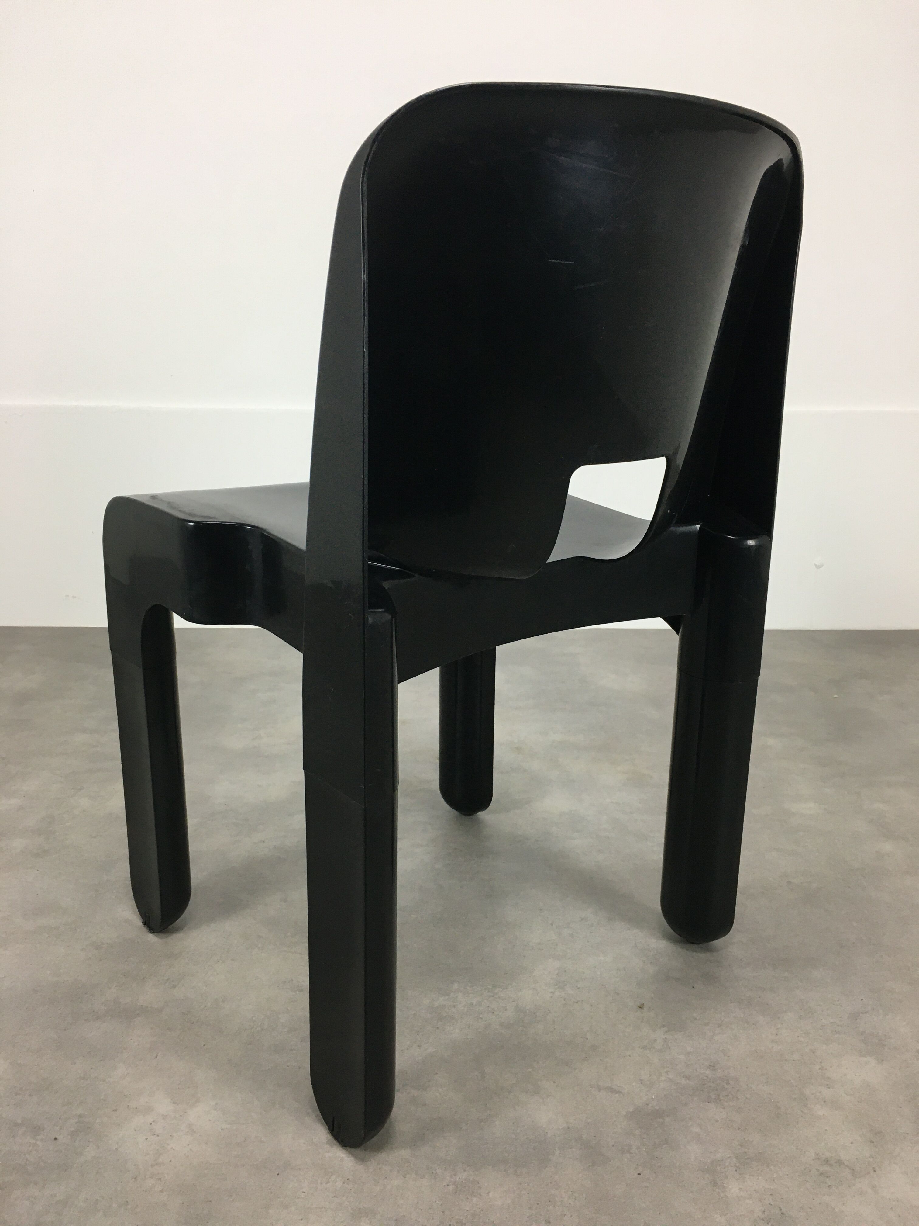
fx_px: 1027
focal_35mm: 29
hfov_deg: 48.2
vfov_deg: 61.7
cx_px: 460
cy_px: 613
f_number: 2.2
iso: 50
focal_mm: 4.15
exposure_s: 1/33
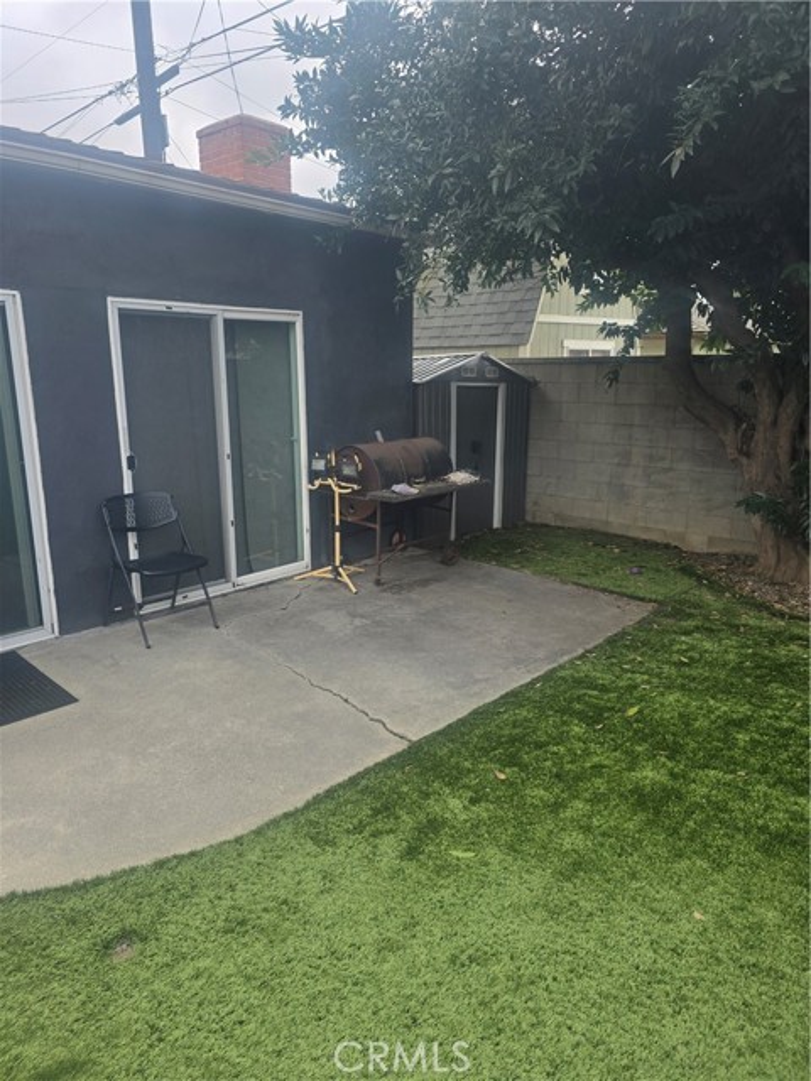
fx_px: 718
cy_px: 540
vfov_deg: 73.9
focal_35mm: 23
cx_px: 406
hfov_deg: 58.9
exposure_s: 1/227
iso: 12
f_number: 1.7
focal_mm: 6.3
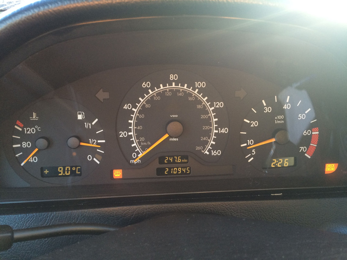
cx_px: 174
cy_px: 130
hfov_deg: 61.7
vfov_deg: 48.2
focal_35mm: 29
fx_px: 291
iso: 80
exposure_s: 1/33
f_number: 2.2
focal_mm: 4.15
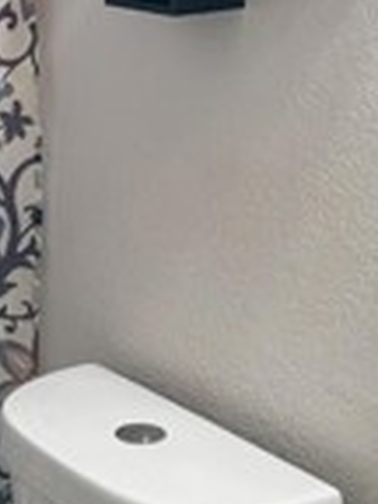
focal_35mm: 107
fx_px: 1558
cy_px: 332
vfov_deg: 18.3
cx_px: -7
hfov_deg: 13.6
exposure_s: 1/120
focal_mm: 6.76
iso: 200
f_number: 1.78
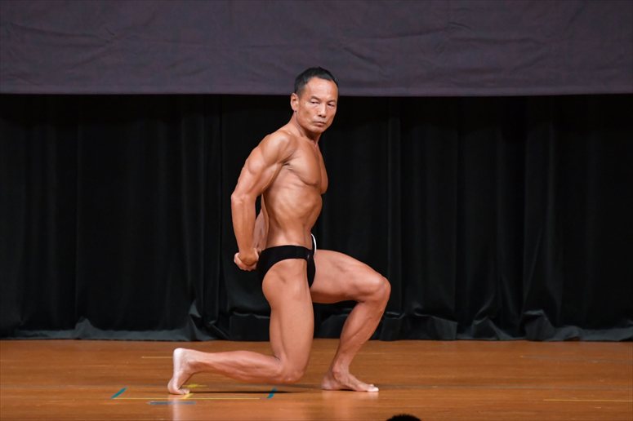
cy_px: 210
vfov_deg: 4.0
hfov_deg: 6.0
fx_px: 6063
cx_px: 316
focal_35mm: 345
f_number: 5.6
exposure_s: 1/400
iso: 5000
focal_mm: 230
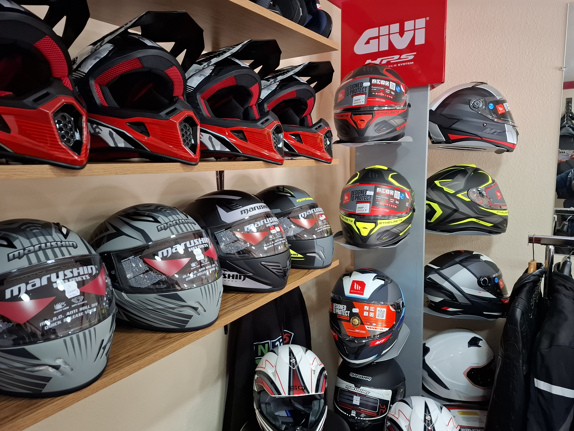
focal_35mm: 23
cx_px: 287
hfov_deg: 73.9
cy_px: 216
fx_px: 381
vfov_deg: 58.9
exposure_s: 1/25
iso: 400
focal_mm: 5.54
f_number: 1.8
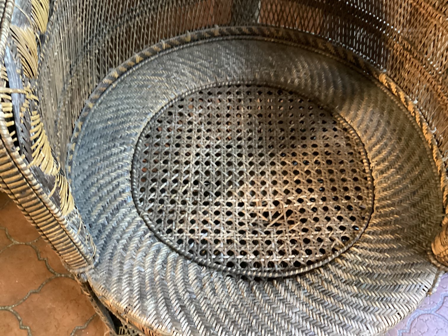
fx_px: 401
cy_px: 168
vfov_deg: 45.4
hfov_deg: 58.3
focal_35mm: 31
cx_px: 224
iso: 640
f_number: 2.4
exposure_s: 1/20
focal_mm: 3.3
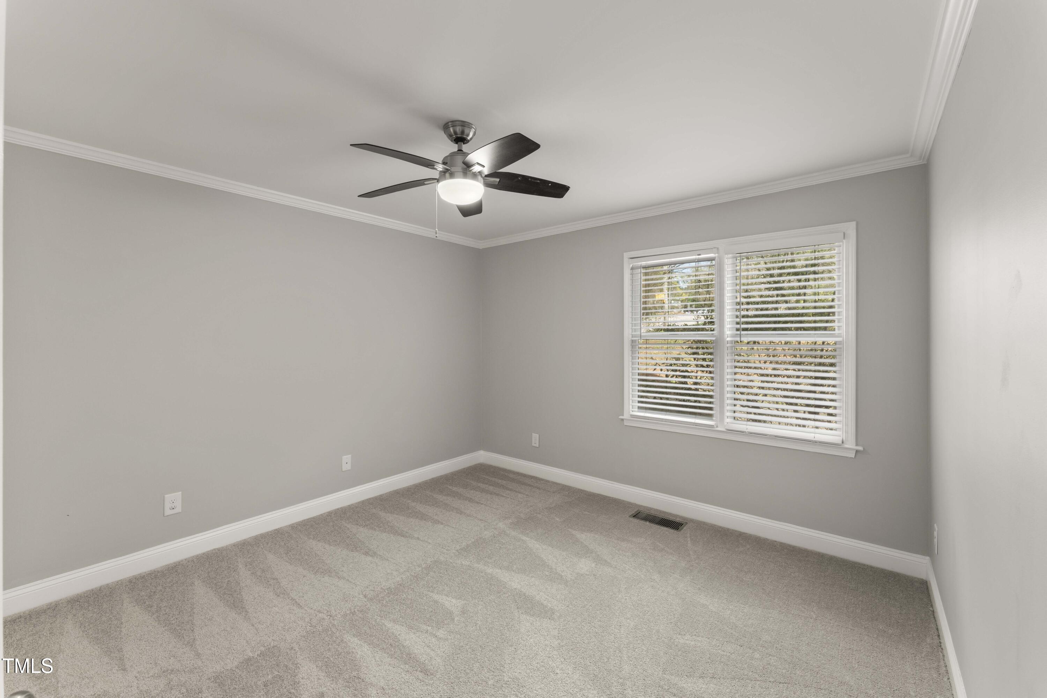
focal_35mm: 14
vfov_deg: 81.2
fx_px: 407
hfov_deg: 104.3
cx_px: 524
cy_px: 349
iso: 400
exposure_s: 1/4
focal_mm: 14
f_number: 8
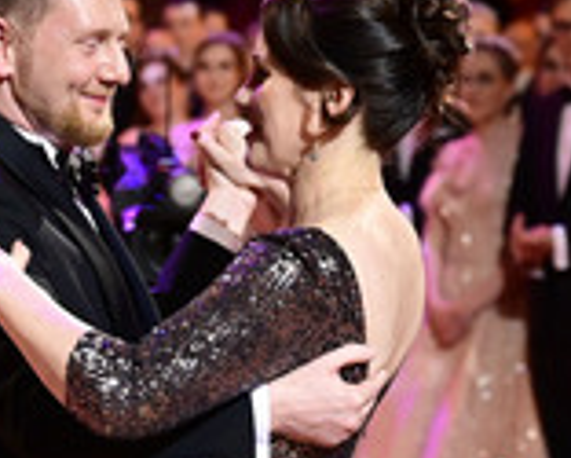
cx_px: 361
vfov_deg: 8.1
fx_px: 3213
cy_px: 322
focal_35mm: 190
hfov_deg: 10.2
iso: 5000
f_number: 3.2
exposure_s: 1/400
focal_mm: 70
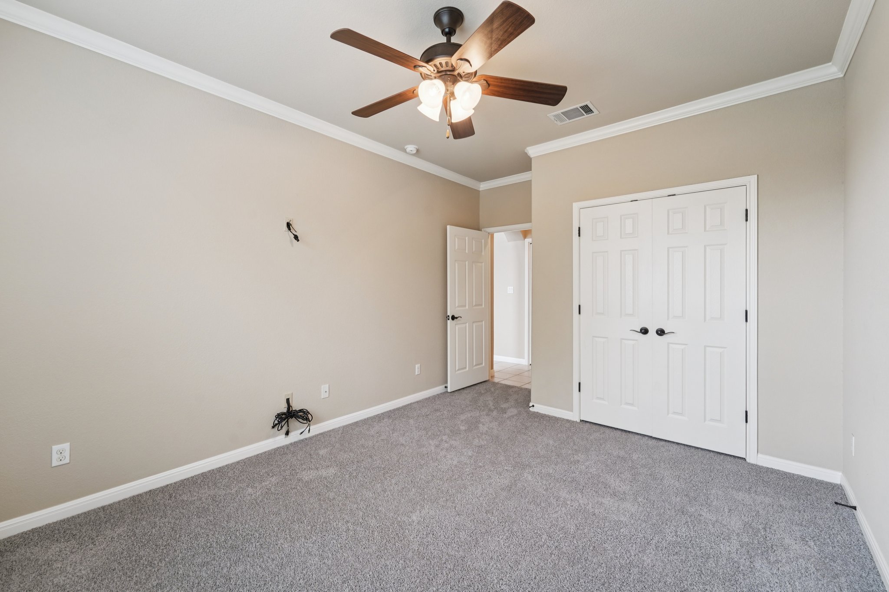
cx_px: 444
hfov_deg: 104.3
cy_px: 296
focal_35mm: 14
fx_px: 346
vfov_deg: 81.2
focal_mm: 14
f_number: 8
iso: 400
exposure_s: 1/13
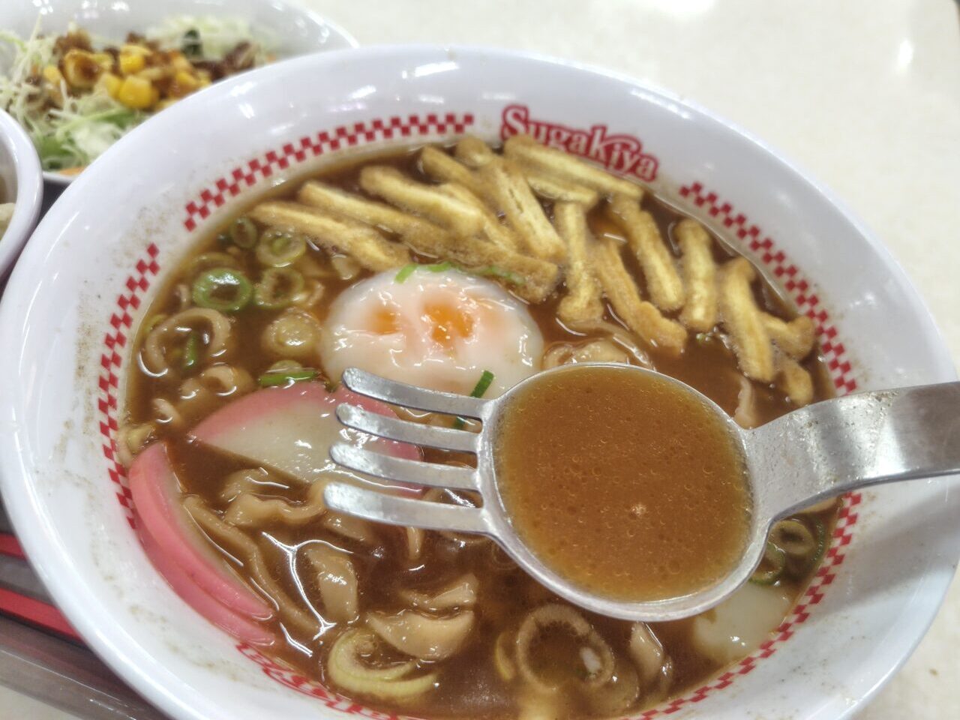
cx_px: 480
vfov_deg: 58.9
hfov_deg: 73.9
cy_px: 360
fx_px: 638
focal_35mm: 23
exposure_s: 1/100
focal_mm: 5.6
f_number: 1.9
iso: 271
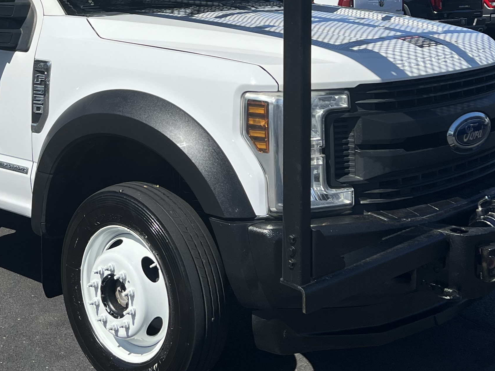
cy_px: -10
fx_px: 887
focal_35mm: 62
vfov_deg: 22.6
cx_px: 152
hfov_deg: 30.9
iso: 50
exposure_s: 1/5882
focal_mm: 5.7
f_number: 1.5
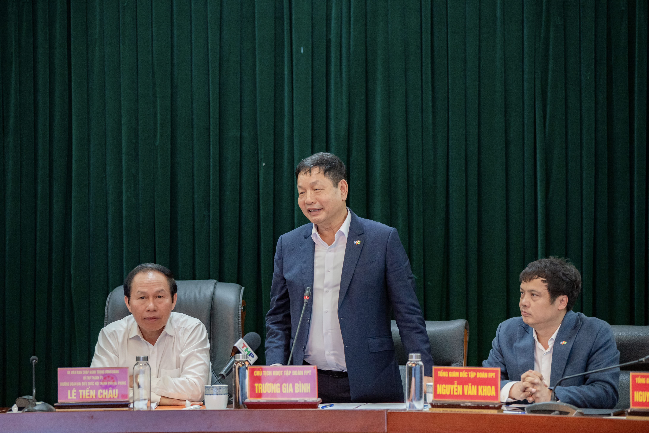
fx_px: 2200
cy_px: 216
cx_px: 324
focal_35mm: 122
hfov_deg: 16.8
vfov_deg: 11.2
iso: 1600
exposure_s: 1/320
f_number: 2.8
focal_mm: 122
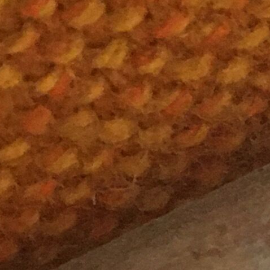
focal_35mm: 216
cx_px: 560
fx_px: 1906
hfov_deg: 7.7
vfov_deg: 8.1
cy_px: 217
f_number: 2.2
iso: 250
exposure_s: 1/25
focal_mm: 4.15
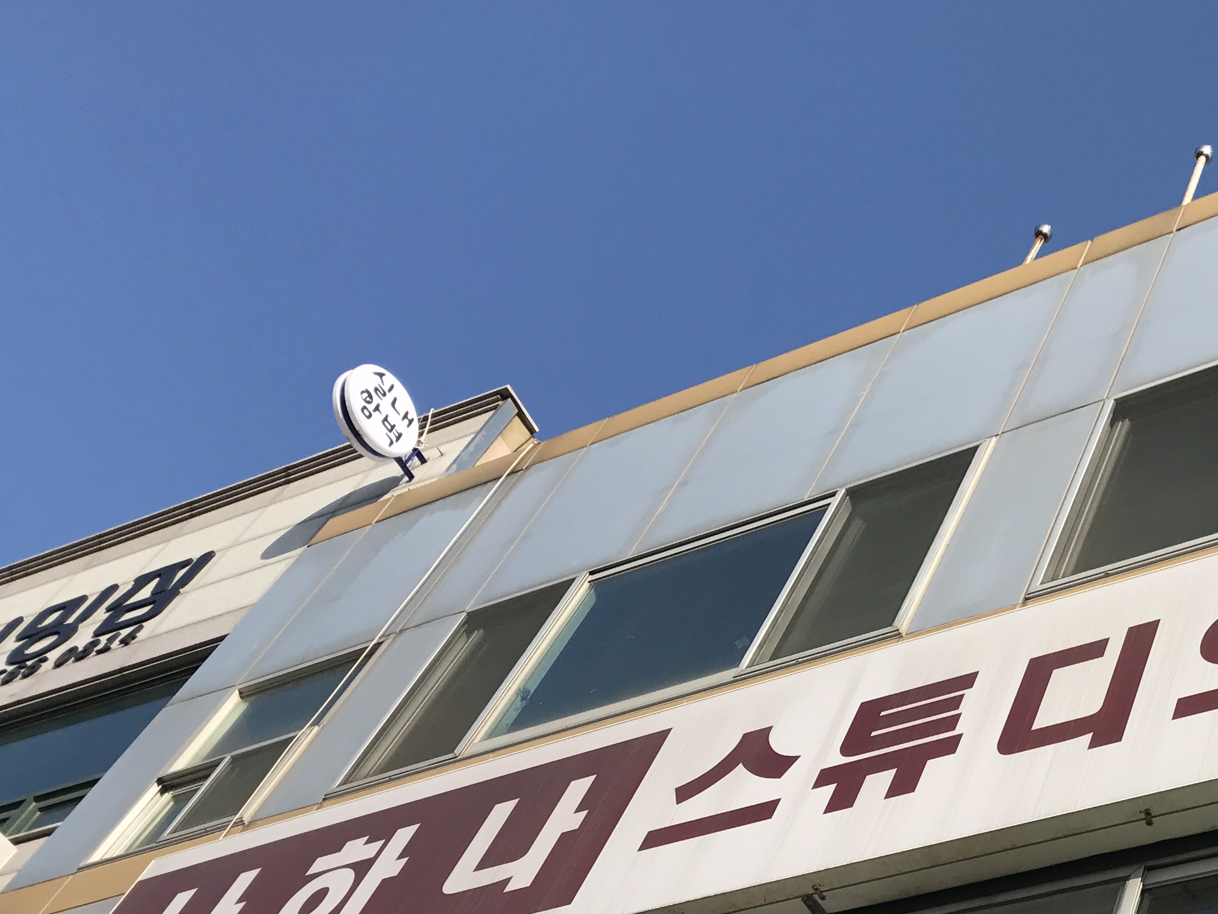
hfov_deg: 31.5
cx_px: 1050
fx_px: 2076
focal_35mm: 59
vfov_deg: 23.9
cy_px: 874
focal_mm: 3.99
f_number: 1.8
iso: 20
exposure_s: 1/1880
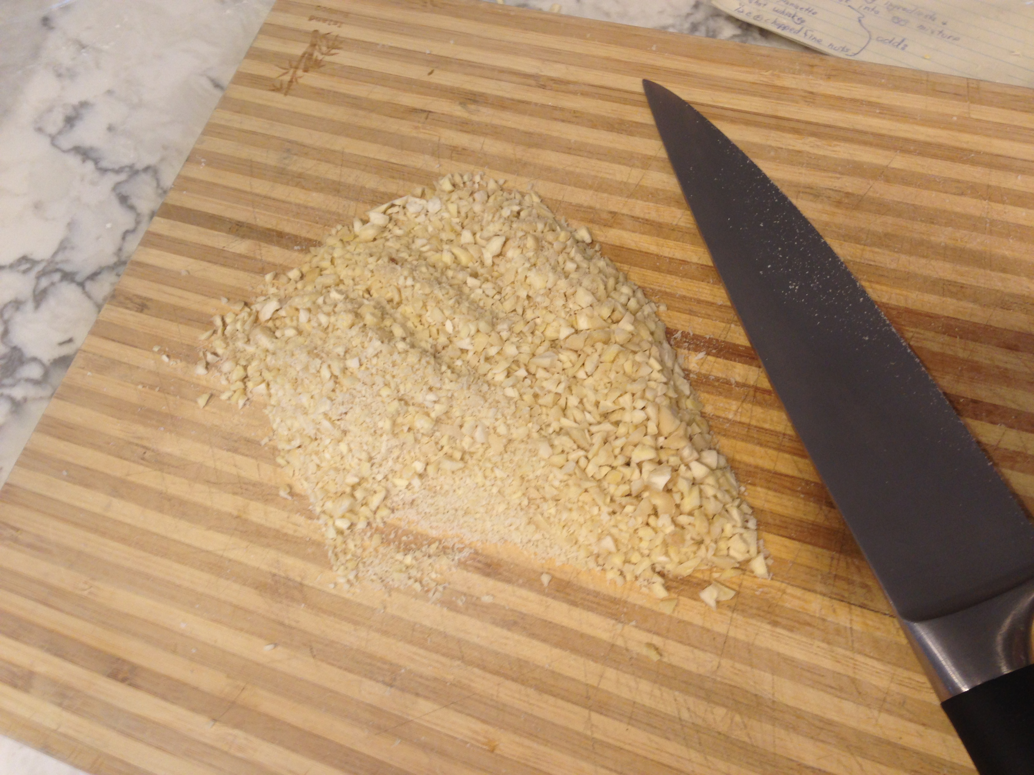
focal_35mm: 33
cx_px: 517
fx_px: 986
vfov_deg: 42.9
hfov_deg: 55.4
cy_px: 388
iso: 64
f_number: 2.4
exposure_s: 1/20
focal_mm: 4.12
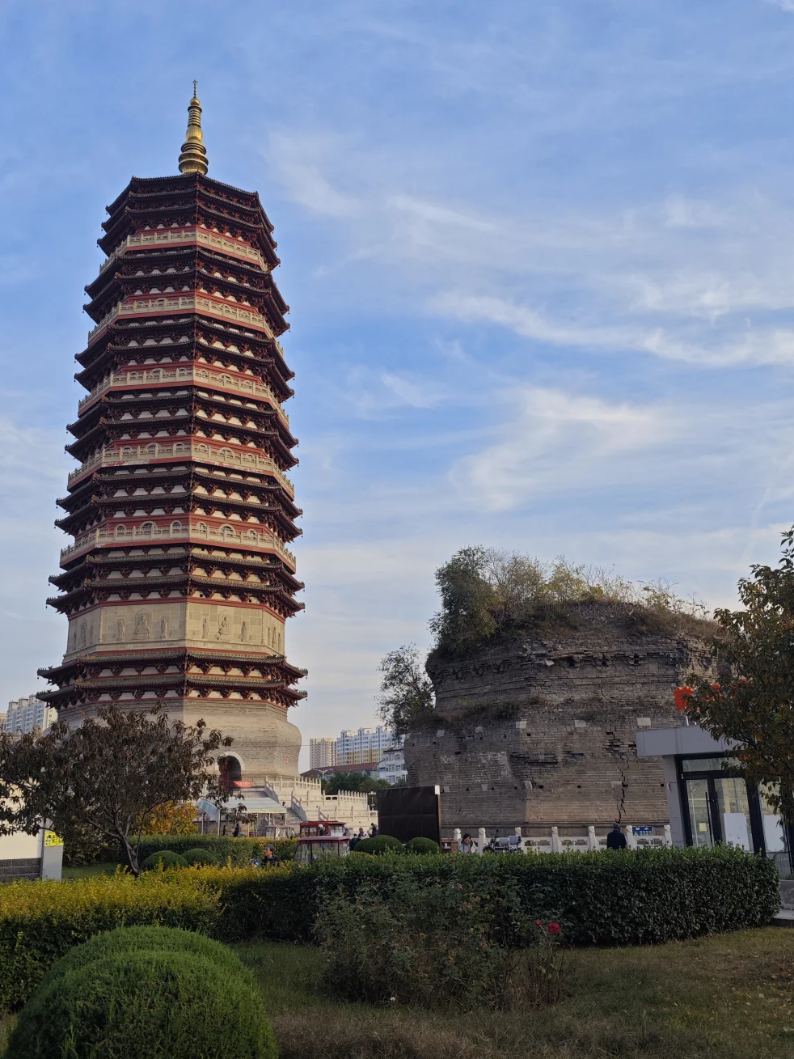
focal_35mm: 33
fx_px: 1009
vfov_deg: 55.3
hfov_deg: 43.0
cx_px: 402
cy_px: 489
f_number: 1.9
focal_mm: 8.7
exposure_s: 1/954
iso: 125
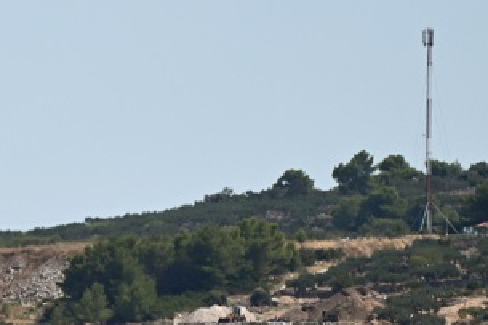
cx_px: -78
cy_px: 452
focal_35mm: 1108
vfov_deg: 1.2
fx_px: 15011
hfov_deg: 1.9
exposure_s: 1/1000
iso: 110
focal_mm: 260
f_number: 5.6
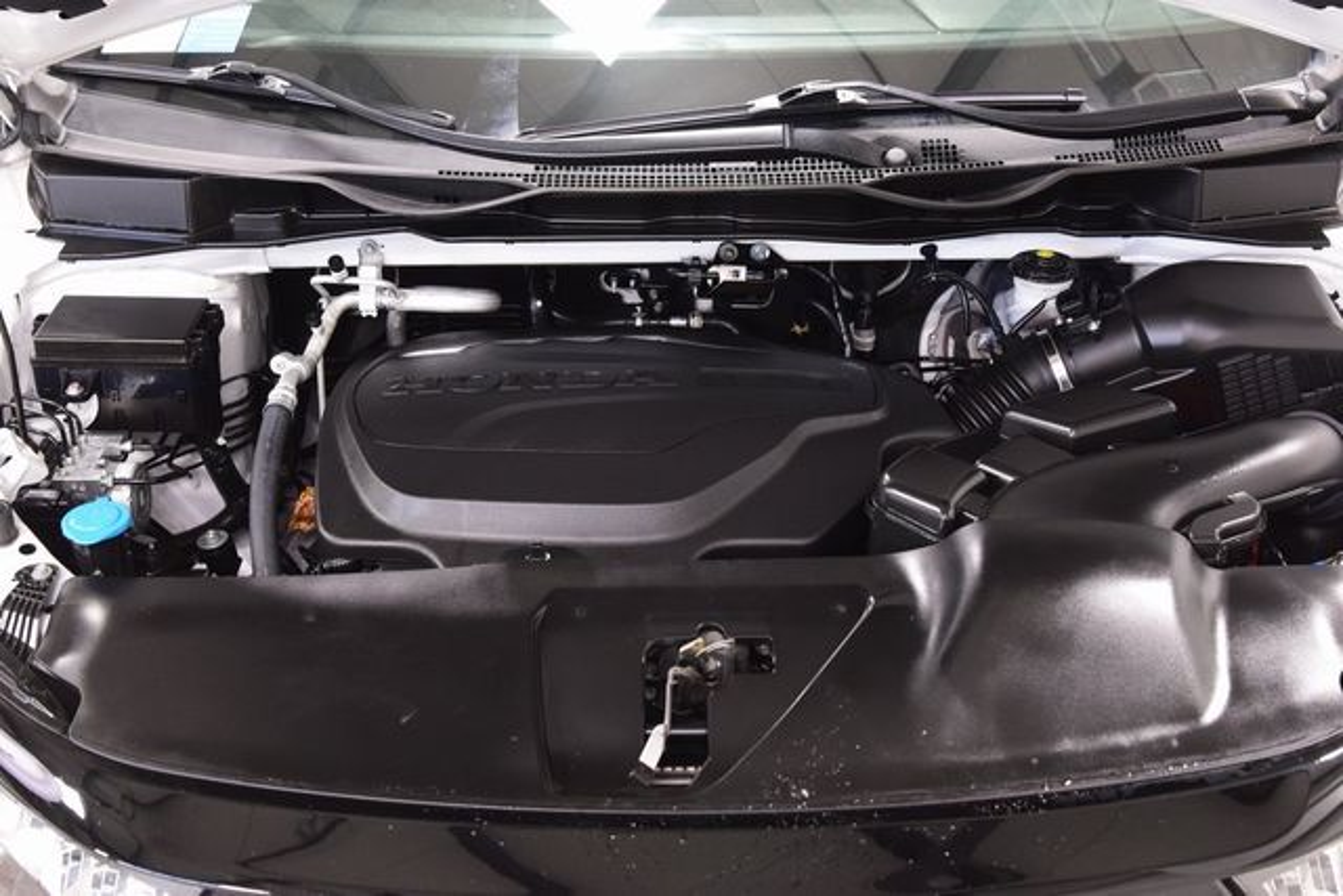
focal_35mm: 44
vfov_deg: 30.9
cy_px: 448
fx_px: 1623
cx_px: 672
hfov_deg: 45.0
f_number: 5.6
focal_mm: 29
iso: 1600
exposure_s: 1/15
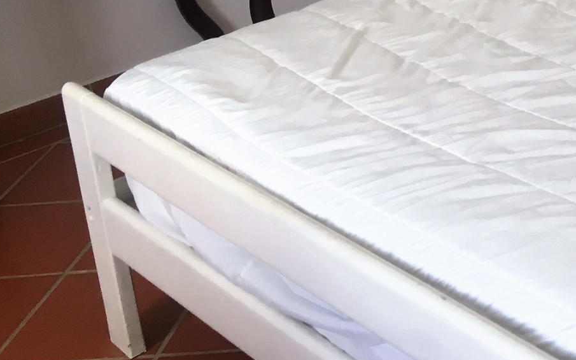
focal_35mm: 87
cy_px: -145
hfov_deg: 21.8
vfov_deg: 14.2
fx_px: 1365
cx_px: 724
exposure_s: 1/33
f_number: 2.2
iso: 25
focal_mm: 4.15
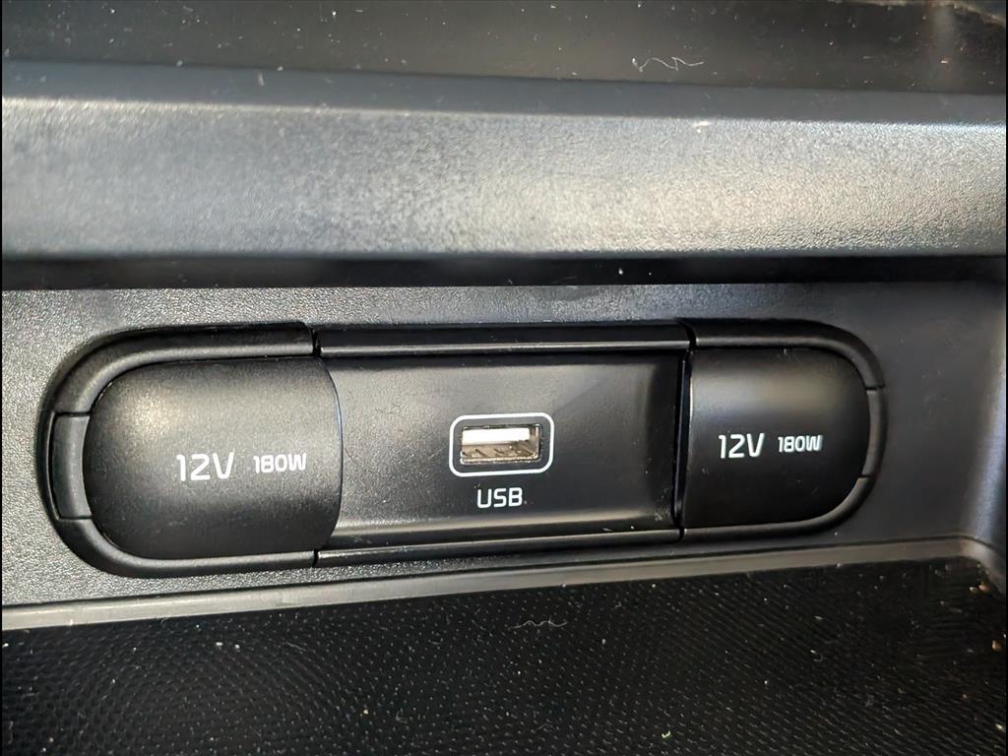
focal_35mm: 49
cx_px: 504
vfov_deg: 29.7
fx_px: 1427
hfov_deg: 38.9
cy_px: 378
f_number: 1.68
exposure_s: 1/114
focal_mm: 6.9
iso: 1103
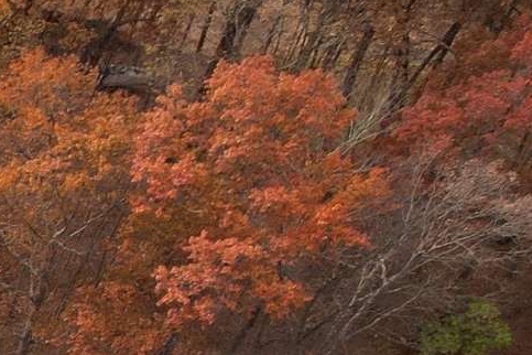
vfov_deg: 9.1
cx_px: -1034
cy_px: 738
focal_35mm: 140
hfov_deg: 10.6
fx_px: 2069
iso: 100
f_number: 2.8
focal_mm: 8.38
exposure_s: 1/725
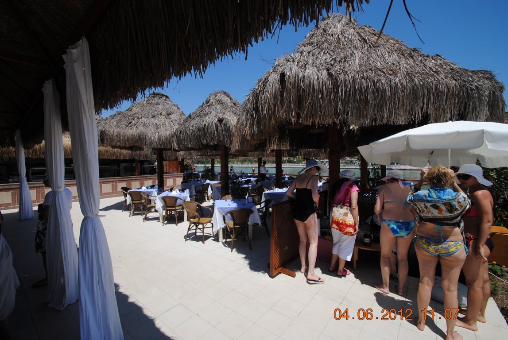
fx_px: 212
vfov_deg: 77.5
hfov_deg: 100.3
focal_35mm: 15
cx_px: 254
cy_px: 170
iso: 100
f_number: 9
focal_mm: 10
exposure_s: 1/320
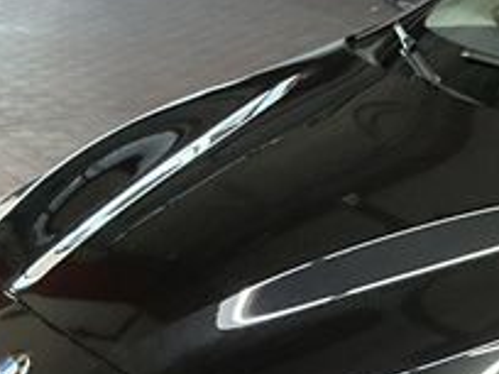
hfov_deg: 15.7
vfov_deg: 13.4
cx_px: 851
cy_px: 320
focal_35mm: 110
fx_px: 1586
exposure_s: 1/50
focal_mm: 3
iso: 160
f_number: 1.8
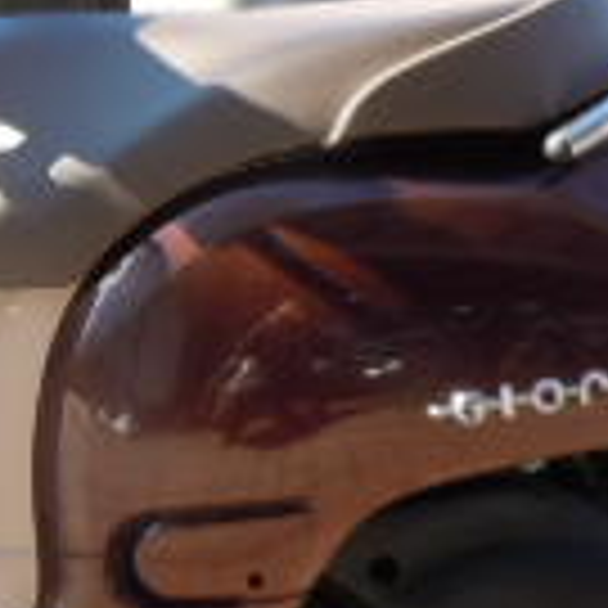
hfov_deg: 14.5
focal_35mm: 117
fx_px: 2325
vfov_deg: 14.9
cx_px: -77
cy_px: 270
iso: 100
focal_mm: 5
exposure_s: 1/80
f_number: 3.7
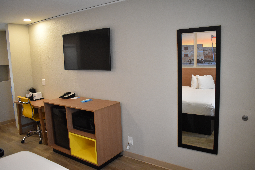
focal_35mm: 27
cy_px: 85
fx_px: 191
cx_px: 128
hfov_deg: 67.4
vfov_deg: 47.9
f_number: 4
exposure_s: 1/125
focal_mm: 18
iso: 1600
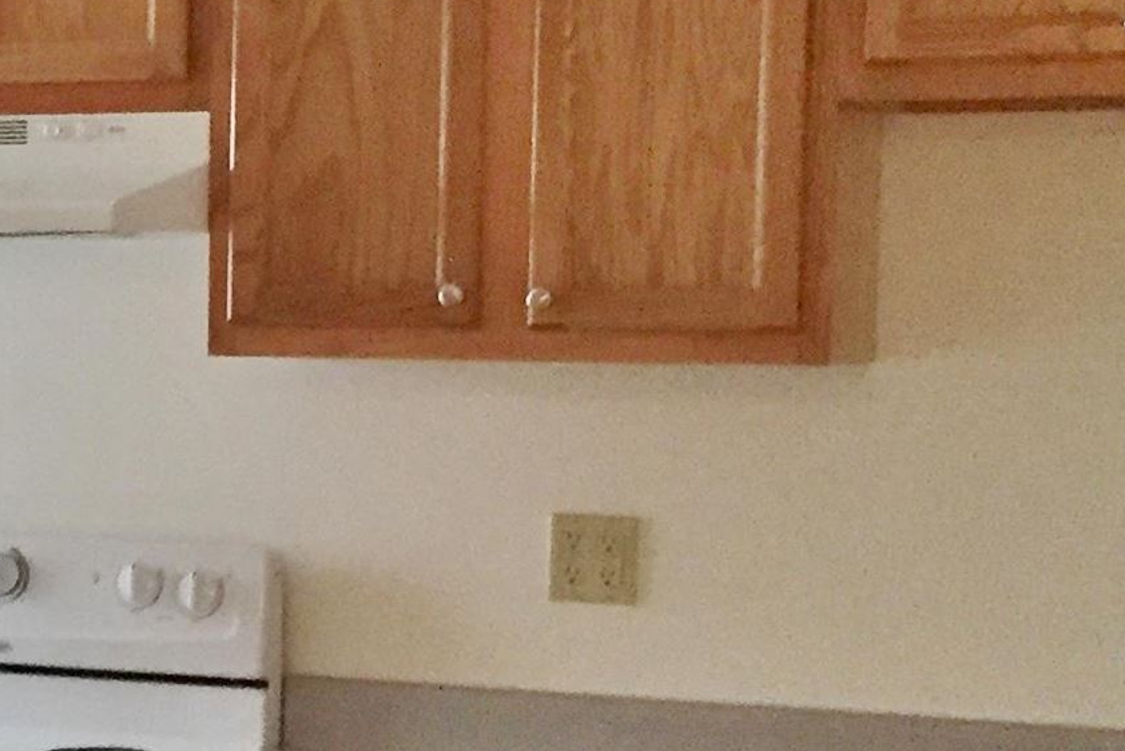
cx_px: -176
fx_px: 3438
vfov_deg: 12.4
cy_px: 540
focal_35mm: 110
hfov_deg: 17.8
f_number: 2.2
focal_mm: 4.15
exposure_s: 1/30
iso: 160
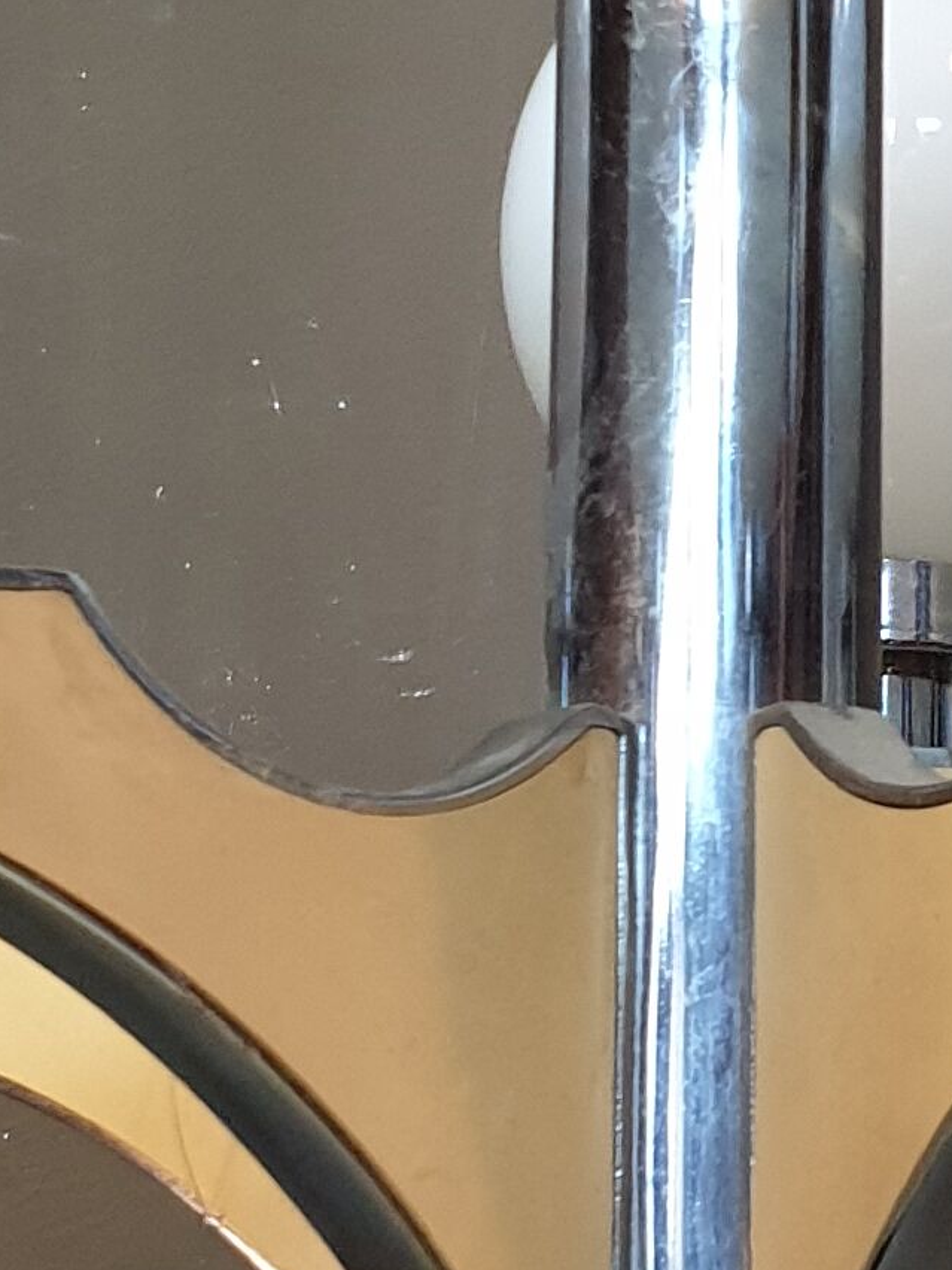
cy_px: 568
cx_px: 673
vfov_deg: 16.0
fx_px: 4510
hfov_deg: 12.0
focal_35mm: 123
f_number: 2.4
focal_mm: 4.3
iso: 250
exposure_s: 1/25
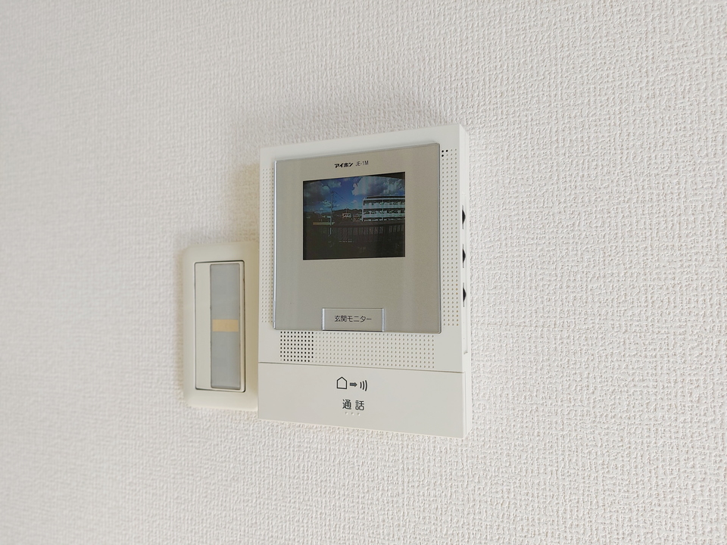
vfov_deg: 56.8
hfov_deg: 71.6
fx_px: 504
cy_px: 272
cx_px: 364
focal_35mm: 24
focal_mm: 5.23
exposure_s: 1/171
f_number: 1.8
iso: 25
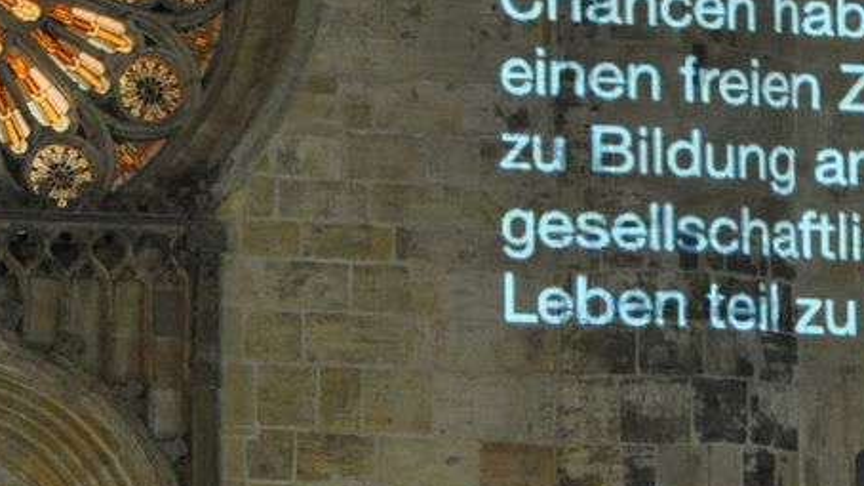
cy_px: 274
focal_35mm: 166
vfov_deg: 7.3
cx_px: 99
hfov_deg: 12.9
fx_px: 3802
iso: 1600
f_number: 4.2
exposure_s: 1/2
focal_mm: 30
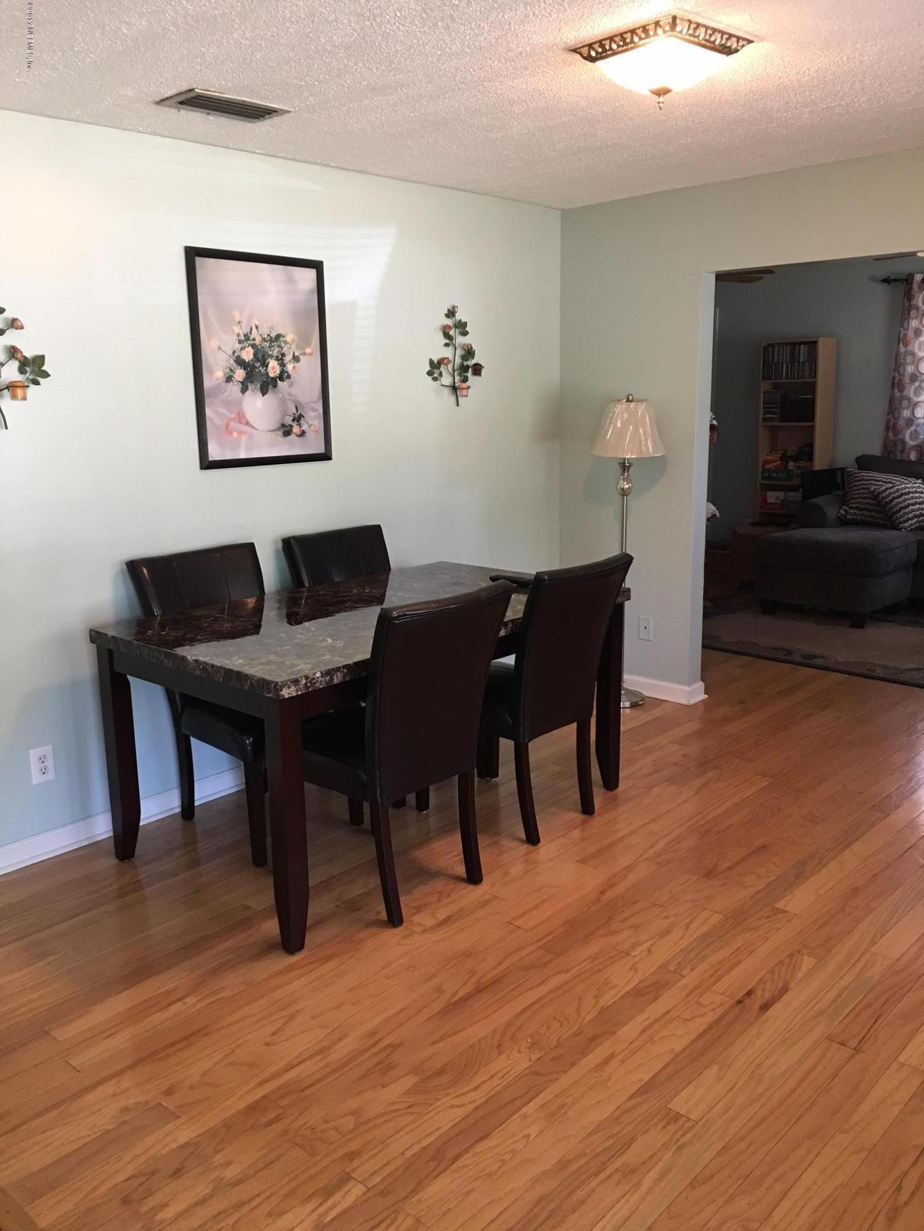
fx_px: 1032
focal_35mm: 29
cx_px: 462
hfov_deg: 48.2
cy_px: 616
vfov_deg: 61.7
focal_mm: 4.15
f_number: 2.2
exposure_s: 1/15
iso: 64
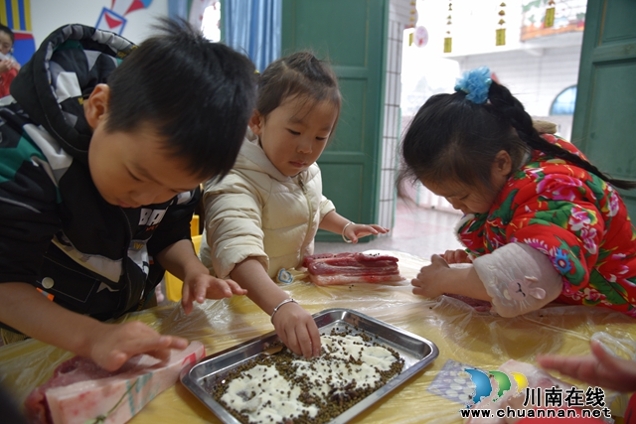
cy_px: 212
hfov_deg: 73.7
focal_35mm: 24
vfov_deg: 53.2
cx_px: 318
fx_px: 424
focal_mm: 24
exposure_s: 1/25
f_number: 4
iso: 400
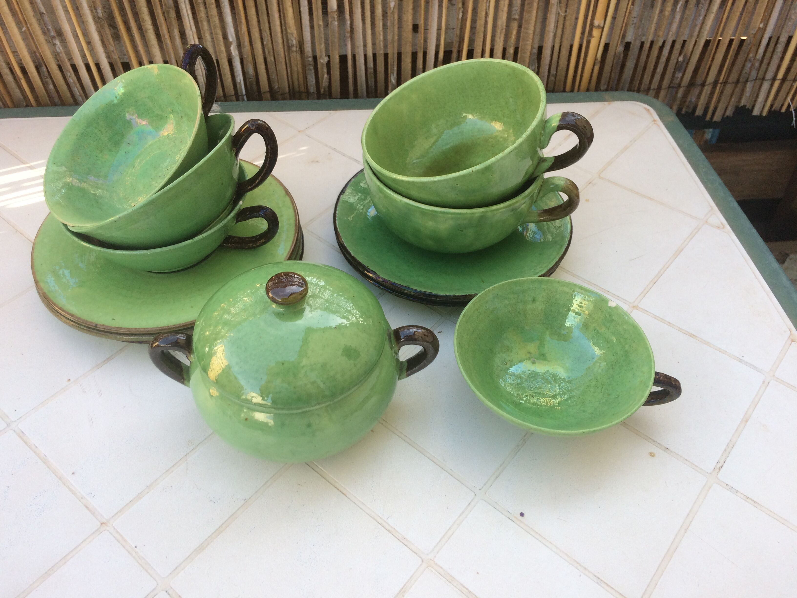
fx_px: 668
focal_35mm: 29
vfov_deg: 48.2
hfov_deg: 61.7
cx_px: 398
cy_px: 299
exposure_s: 1/313
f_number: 2.2
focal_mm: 4.15
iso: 32
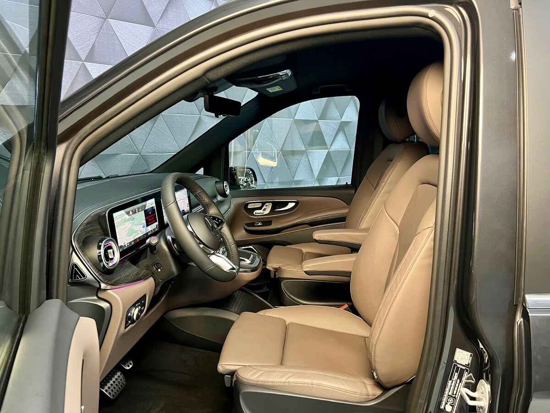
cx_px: 275
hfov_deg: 67.3
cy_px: 206
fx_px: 413
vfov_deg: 53.1
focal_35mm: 26
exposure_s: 1/56
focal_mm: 5.7
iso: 500
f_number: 1.5
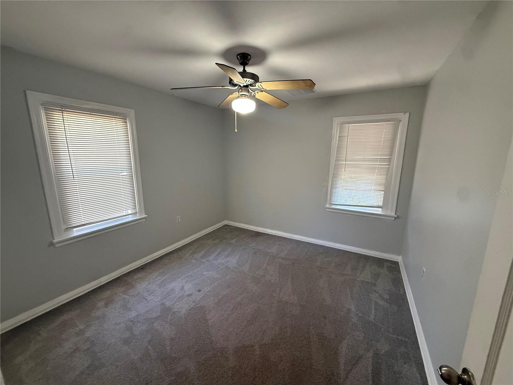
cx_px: 256
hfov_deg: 102.1
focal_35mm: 14
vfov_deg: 85.7
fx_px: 207
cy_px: 192
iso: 320
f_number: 2.2
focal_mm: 2.22
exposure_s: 1/60
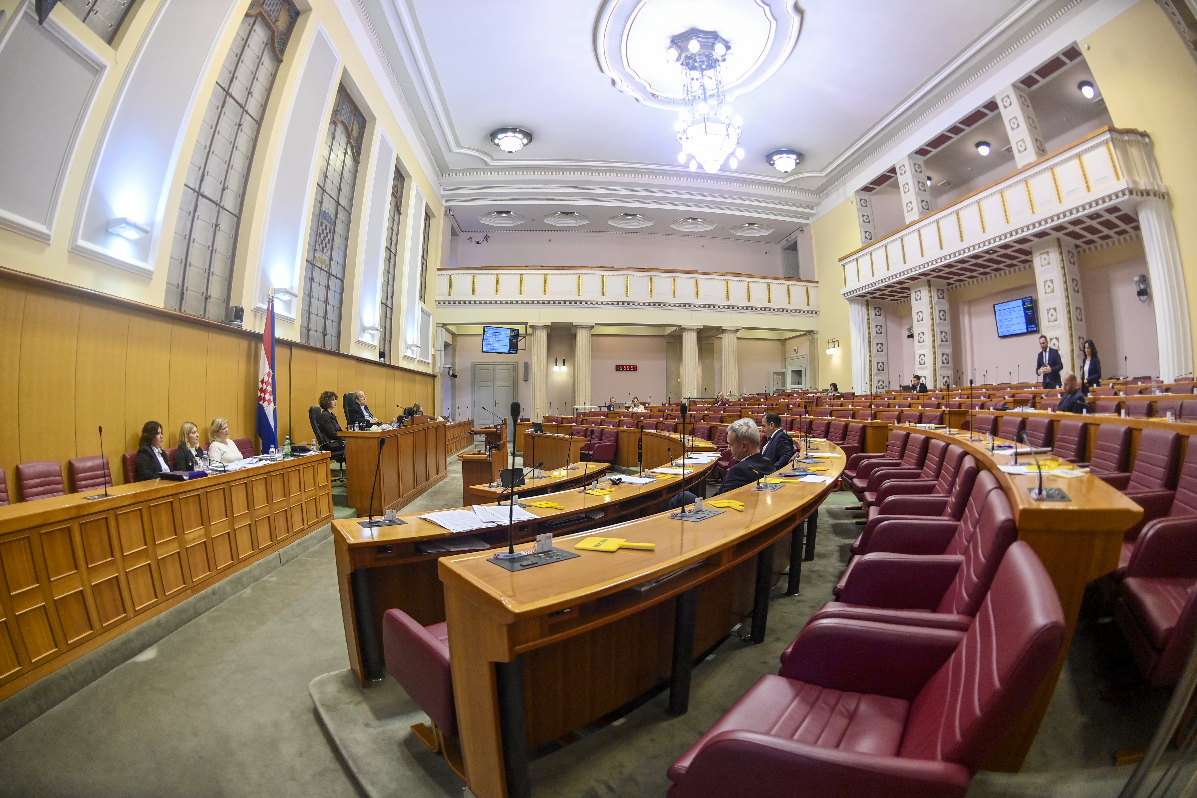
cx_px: 598
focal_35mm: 16
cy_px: 399
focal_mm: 16
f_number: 4
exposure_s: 1/320
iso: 1600
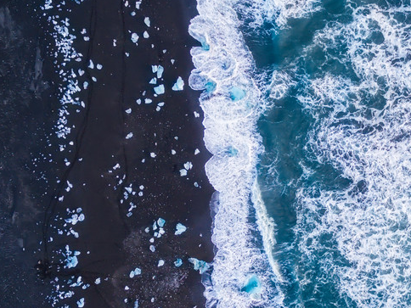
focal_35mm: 31
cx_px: 287
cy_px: 199
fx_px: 368
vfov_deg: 44.9
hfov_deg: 56.6
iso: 100
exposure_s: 1/200
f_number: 2.8
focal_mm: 3.61
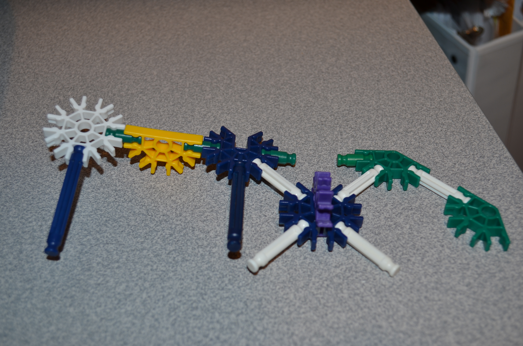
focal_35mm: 42
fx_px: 609
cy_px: 173
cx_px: 262
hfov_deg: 46.5
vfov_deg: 31.8
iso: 200
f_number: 5.6
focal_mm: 28
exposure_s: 1/30
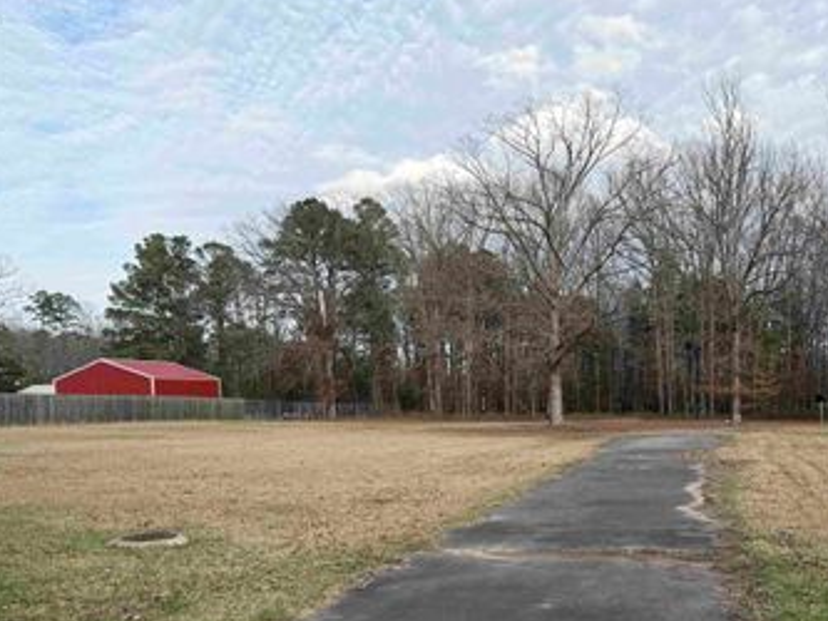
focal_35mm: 36
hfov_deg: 51.1
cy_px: 438
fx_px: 861
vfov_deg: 39.0
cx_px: 487
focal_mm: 6.76
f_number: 1.78
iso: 80
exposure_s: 1/2000
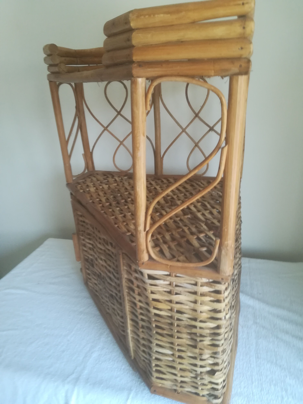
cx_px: 152
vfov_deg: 67.3
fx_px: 303
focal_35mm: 26
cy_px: 202
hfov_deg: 53.1
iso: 160
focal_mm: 3.83
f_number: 2.2
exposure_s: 1/30
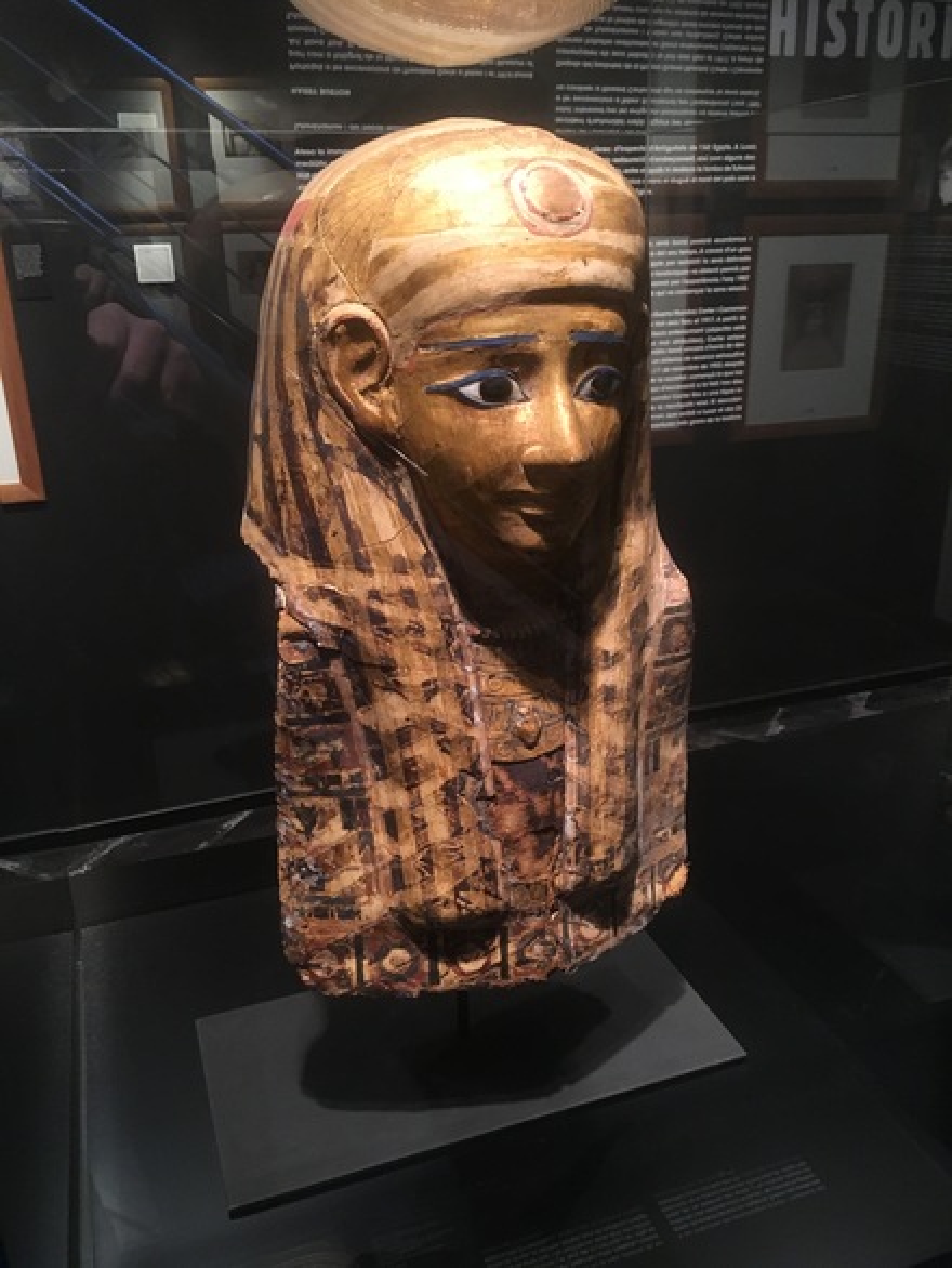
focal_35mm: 29
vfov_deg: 61.6
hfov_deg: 48.3
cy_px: 634
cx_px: 476
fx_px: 1063
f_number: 2.2
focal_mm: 4.15
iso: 200
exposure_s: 1/25
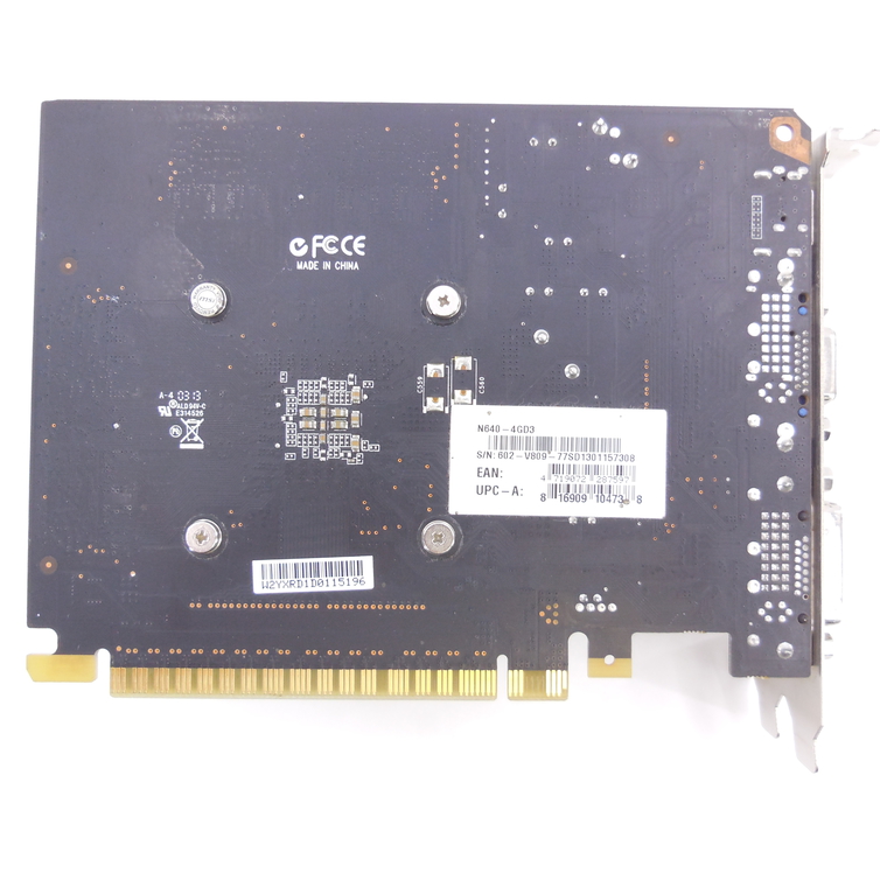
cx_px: 479
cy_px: 433
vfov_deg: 54.0
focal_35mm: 30
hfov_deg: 54.0
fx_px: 863
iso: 160
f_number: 3.1
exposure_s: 1/30
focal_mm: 4.5
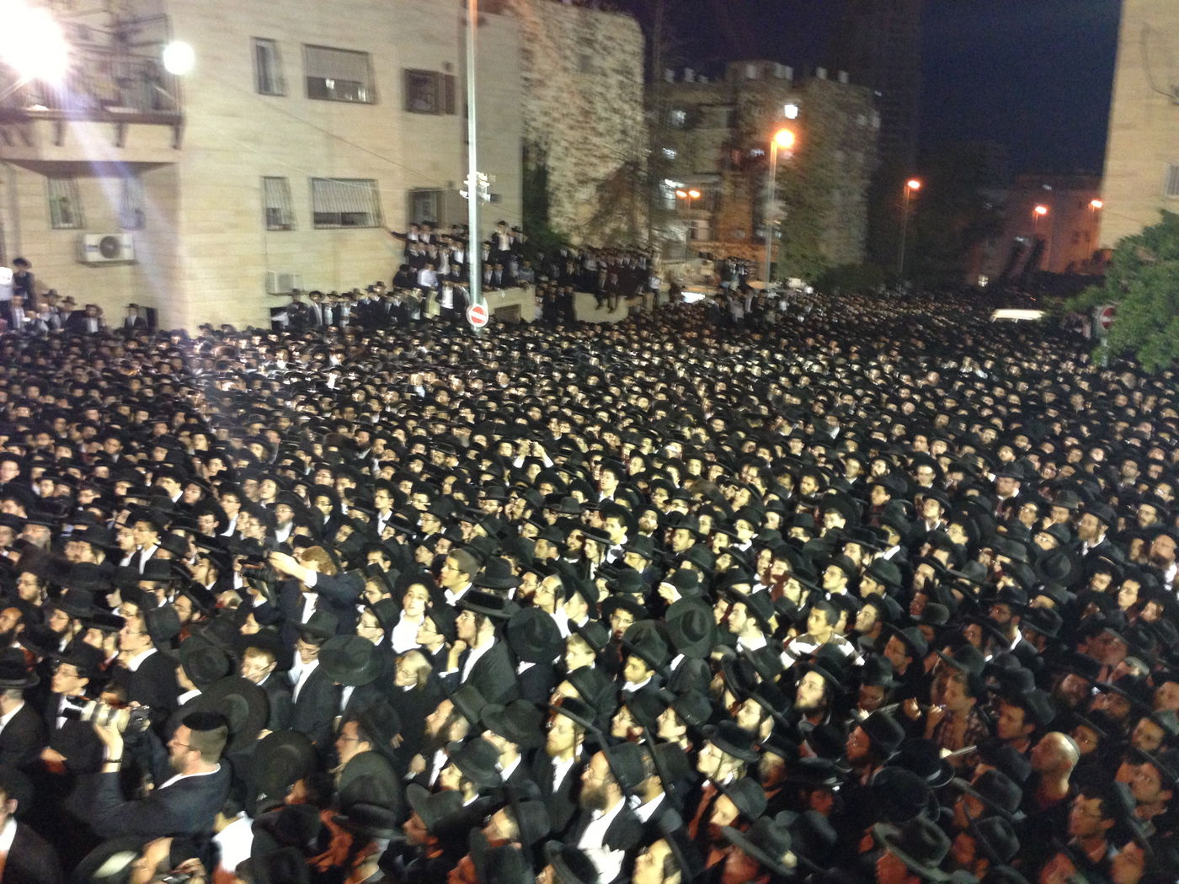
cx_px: 590
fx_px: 1124
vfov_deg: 42.9
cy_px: 442
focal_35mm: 33
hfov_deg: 55.4
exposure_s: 1/20
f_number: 2.4
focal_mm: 4.13
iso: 320
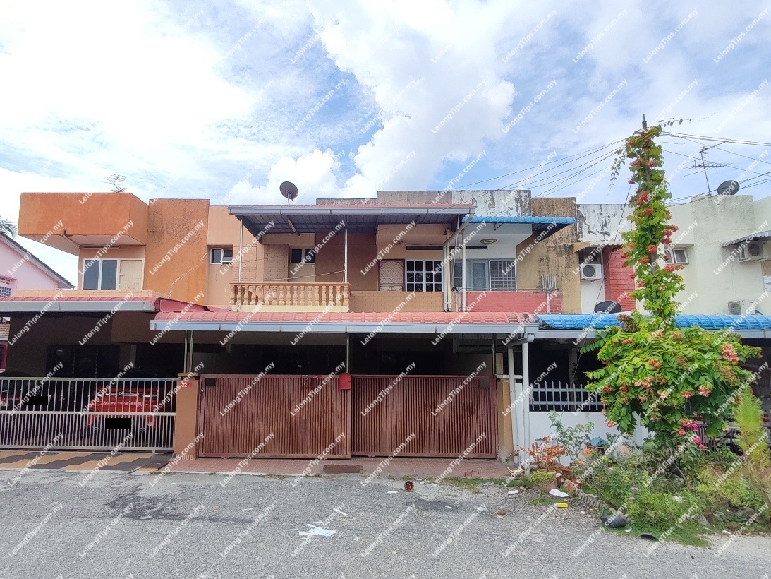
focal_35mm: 16
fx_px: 356
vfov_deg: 78.1
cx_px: 386
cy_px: 290
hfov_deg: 94.5
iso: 50
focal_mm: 1.65
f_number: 2.2
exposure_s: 1/1073
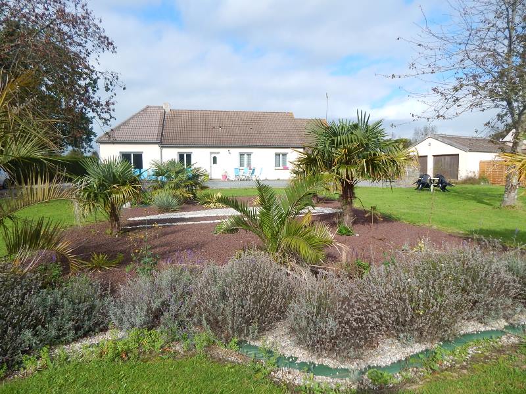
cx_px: 263
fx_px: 334
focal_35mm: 22
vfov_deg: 61.1
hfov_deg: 76.4
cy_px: 197
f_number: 6
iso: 125
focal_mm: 4
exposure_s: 1/400
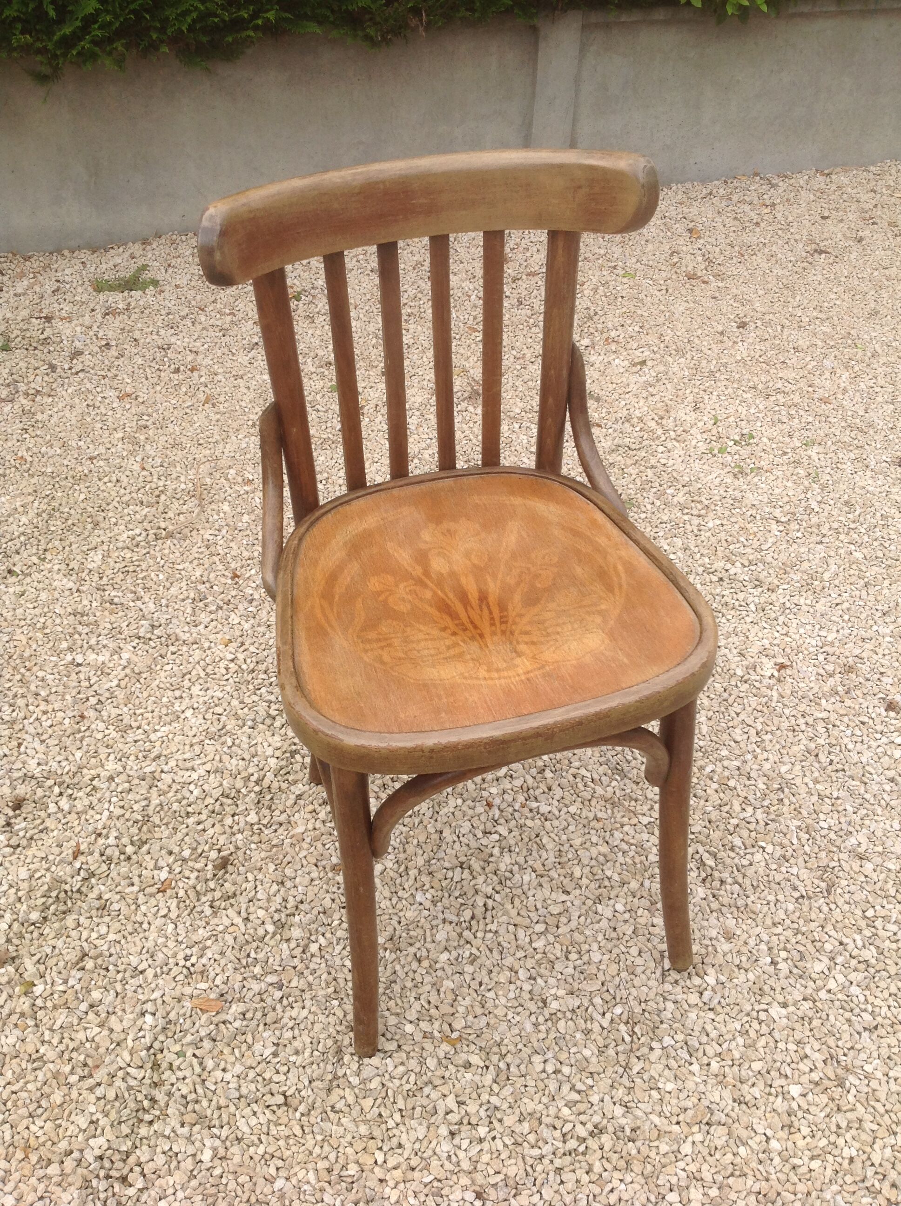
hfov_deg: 40.6
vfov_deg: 52.7
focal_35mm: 35
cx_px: 450
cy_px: 603
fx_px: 1218
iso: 50
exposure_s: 1/916
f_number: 2.4
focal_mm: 4.28
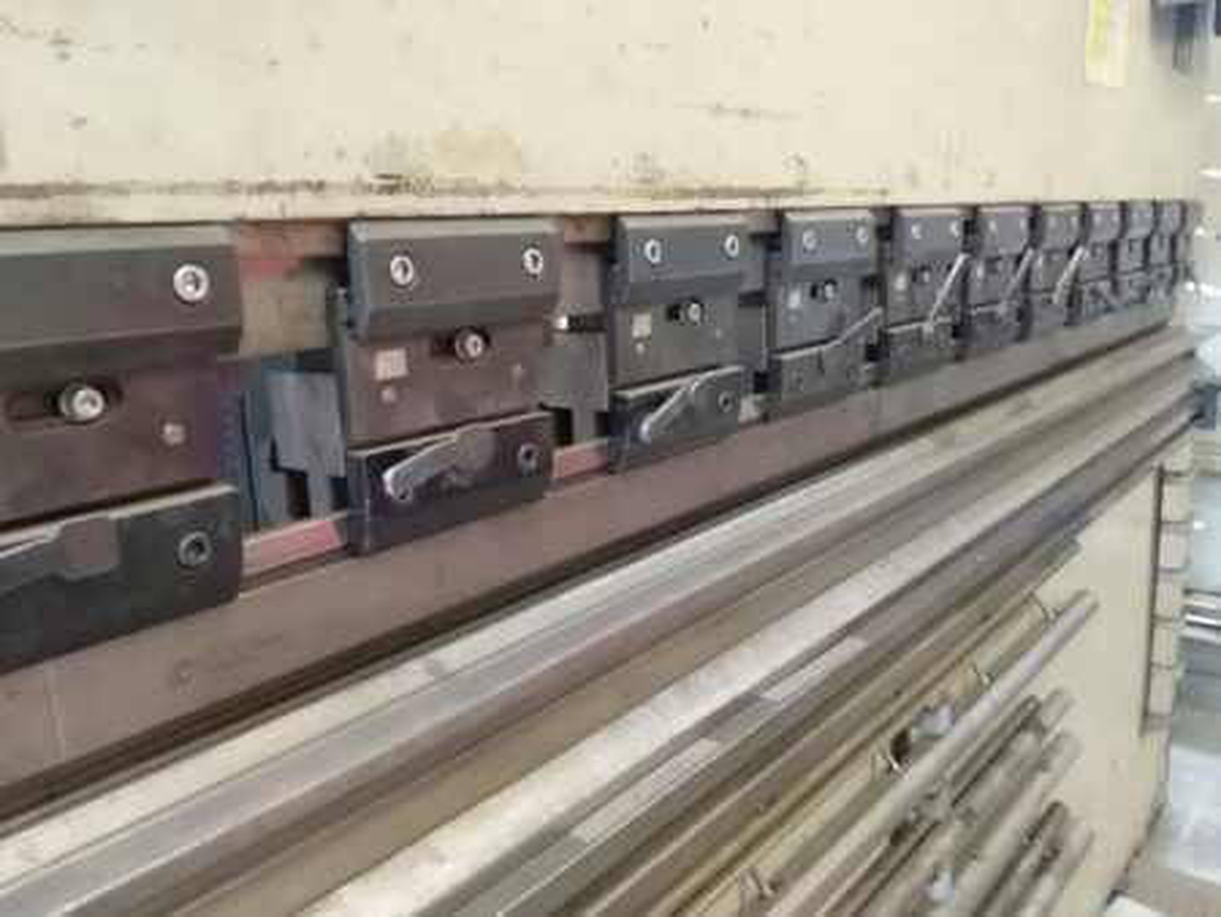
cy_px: 458
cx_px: 610
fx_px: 918
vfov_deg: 53.1
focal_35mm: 26
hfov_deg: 67.3
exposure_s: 1/15
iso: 903
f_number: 2
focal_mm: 3.52
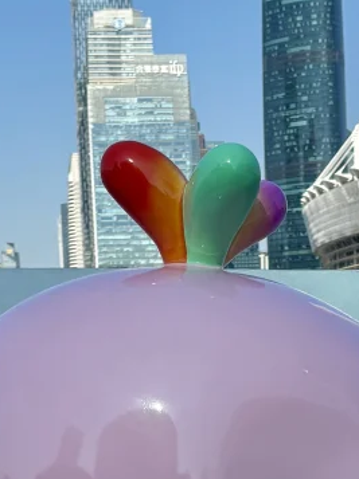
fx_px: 1455
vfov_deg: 18.1
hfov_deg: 14.1
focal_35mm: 105
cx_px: 227
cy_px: 521
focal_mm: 5.96
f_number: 1.6
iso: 50
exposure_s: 1/3534
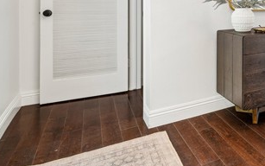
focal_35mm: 34
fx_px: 246
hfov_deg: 48.7
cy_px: 4
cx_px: 253
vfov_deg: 34.3
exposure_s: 1/4
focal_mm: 16
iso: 250
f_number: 8
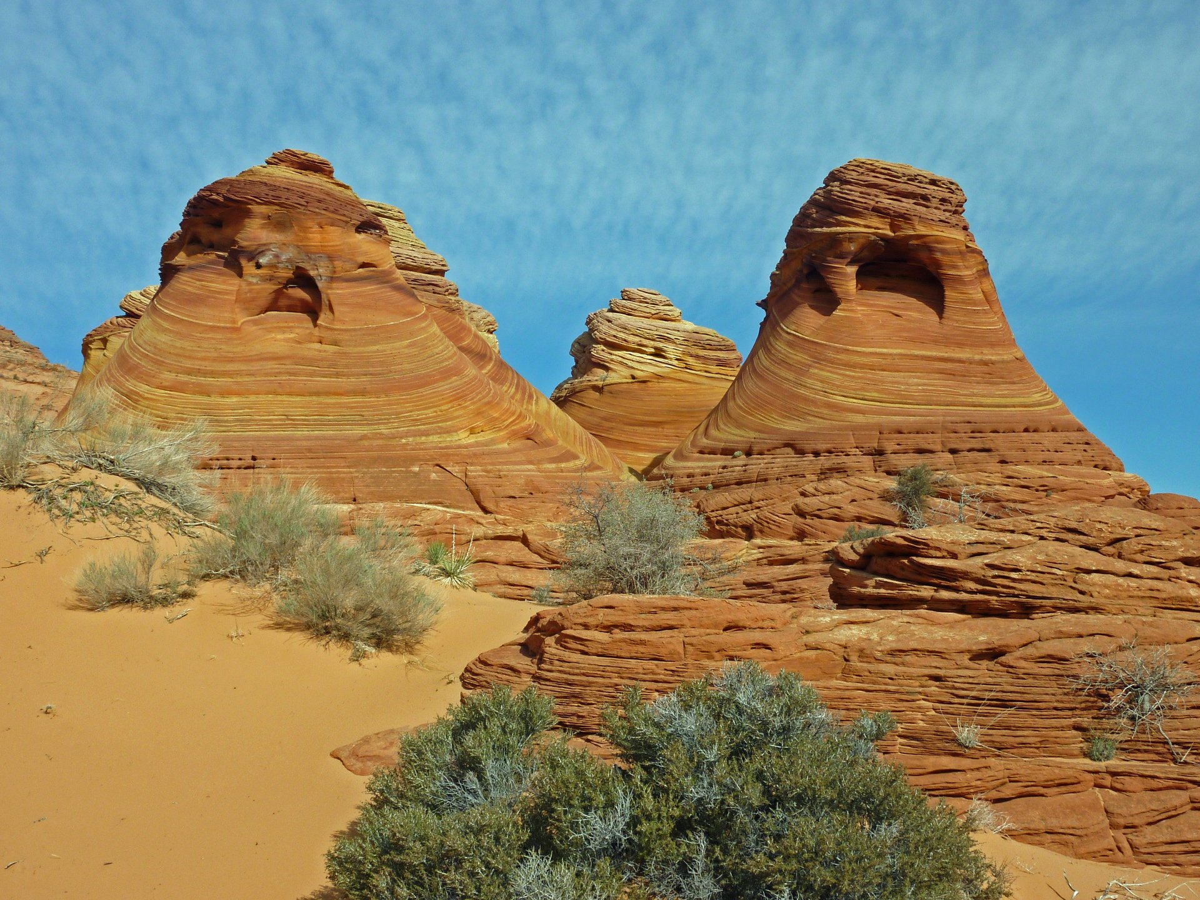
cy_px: 450
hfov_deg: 44.8
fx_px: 1456
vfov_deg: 34.3
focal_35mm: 42
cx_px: 600
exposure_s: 1/400
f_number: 5.6
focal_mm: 6.9
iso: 80
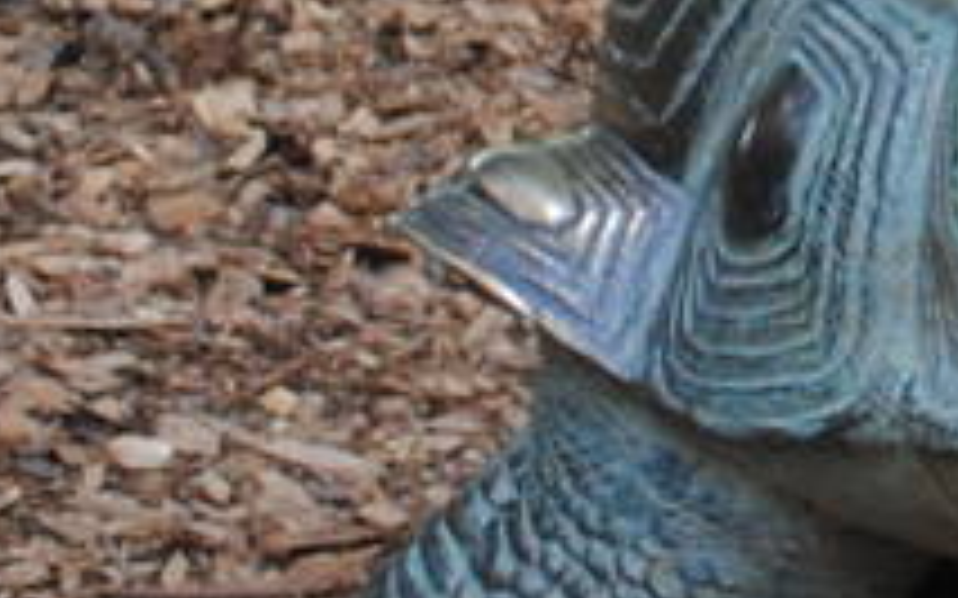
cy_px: -762
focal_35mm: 437
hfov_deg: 4.6
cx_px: 2712
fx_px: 11406
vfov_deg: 3.0
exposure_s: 1/100
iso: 200
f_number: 5
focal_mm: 38
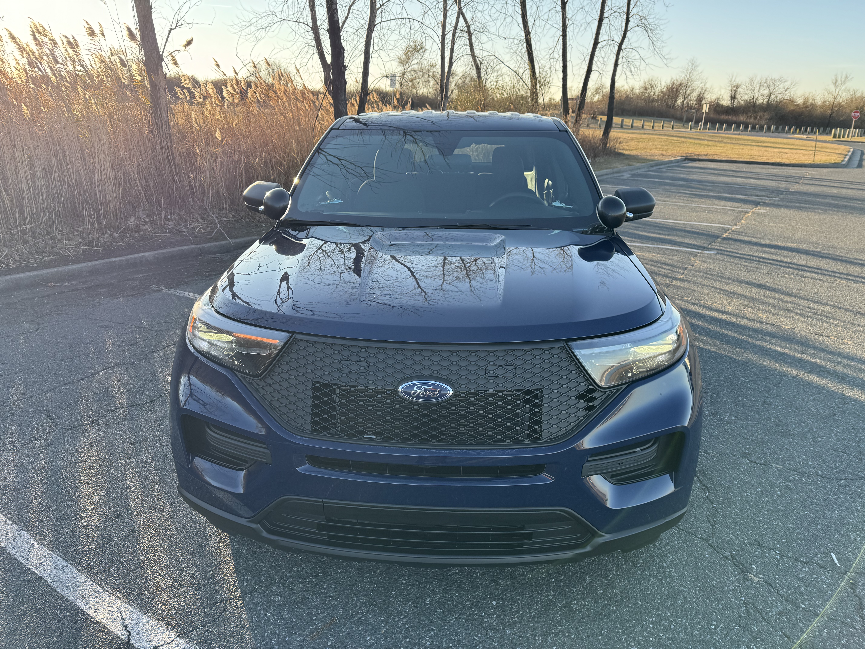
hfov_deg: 71.6
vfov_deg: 56.8
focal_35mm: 24
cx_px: 432
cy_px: 324
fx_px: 600
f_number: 1.78
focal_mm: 6.76
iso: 80
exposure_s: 1/651
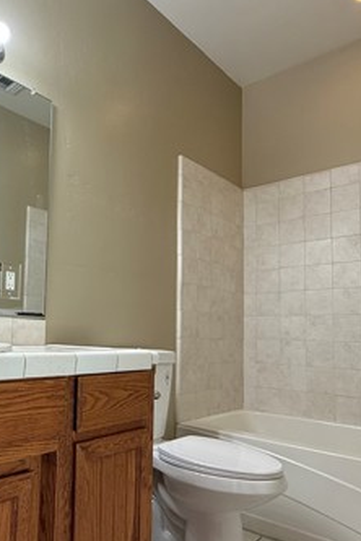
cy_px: 299
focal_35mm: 28
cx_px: 106
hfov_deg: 45.3
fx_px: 421
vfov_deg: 65.3
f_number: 2.2
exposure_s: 1/120
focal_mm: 2.22
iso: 200
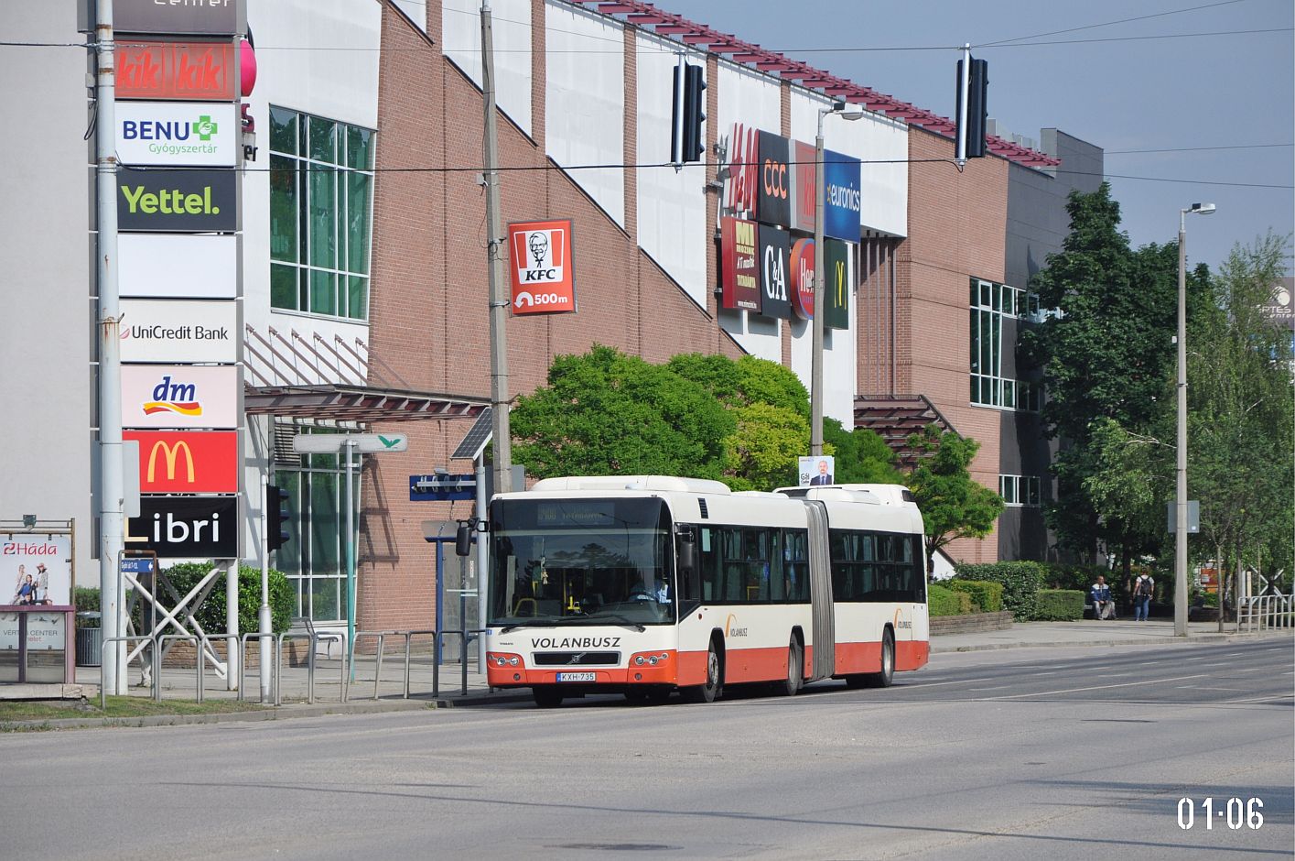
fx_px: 5659
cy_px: 430
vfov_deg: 8.7
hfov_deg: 13.1
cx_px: 648
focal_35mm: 158
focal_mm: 105
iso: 400
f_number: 6.3
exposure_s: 1/1600
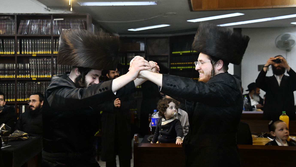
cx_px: 147
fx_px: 416
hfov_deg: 39.2
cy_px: 67
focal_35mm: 53
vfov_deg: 22.6
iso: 2500
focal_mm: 50
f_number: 5.6
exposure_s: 1/500
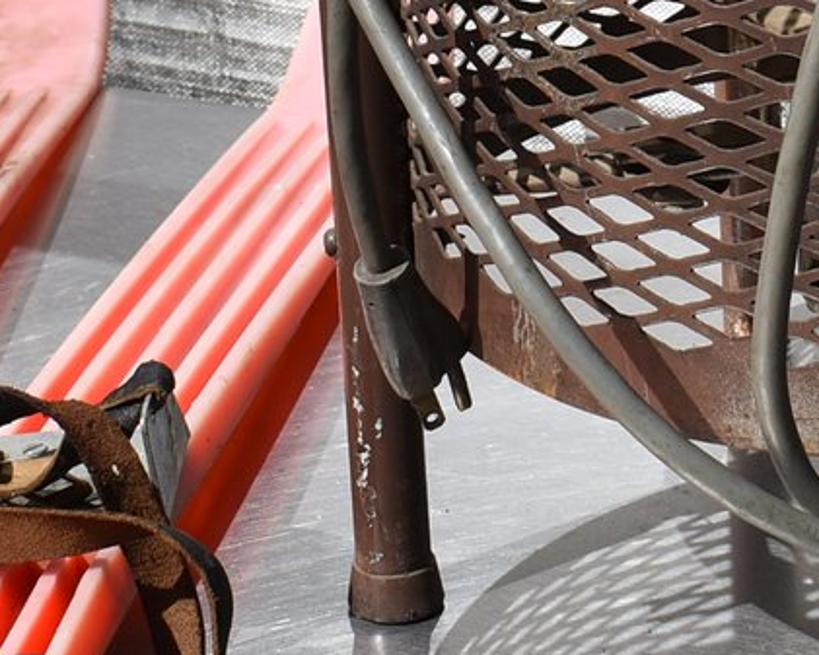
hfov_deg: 12.0
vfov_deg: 9.6
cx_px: 868
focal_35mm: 159
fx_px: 3855
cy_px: -32
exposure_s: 1/320
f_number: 9
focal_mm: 28
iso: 100
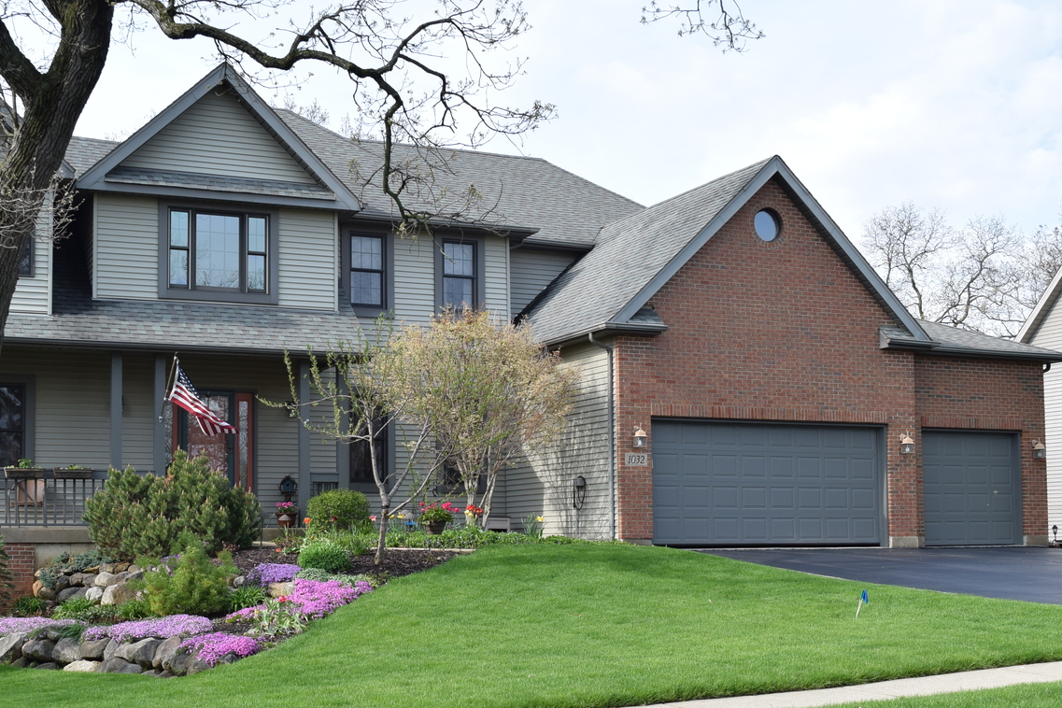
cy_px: 474
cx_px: 387
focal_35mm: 47
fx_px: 1386
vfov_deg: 28.5
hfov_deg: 41.6
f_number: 9
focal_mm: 22
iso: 200
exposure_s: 1/320
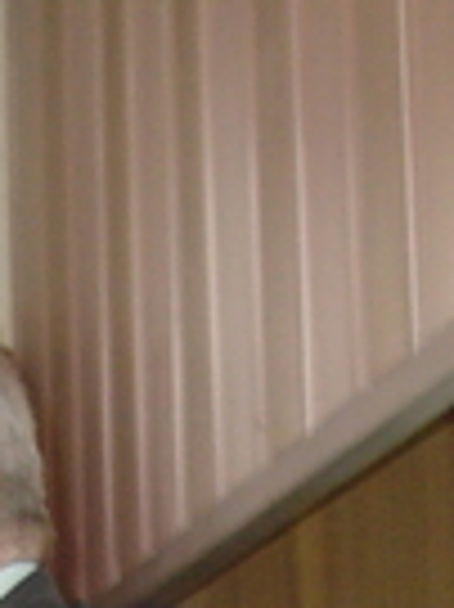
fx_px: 2907
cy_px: 1221
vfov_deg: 10.9
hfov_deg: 8.8
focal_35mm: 166
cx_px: -49
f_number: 2.8
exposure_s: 1/60
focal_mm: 5.8
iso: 200
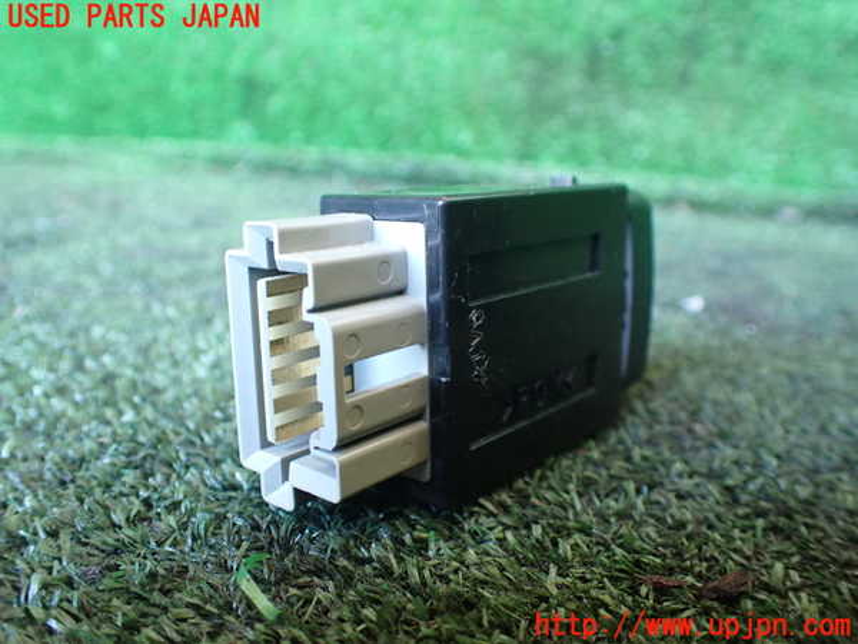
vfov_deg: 46.8
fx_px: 744
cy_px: 322
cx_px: 429
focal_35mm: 30
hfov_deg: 60.0
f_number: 2.3
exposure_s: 1/50
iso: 800
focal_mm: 5.4
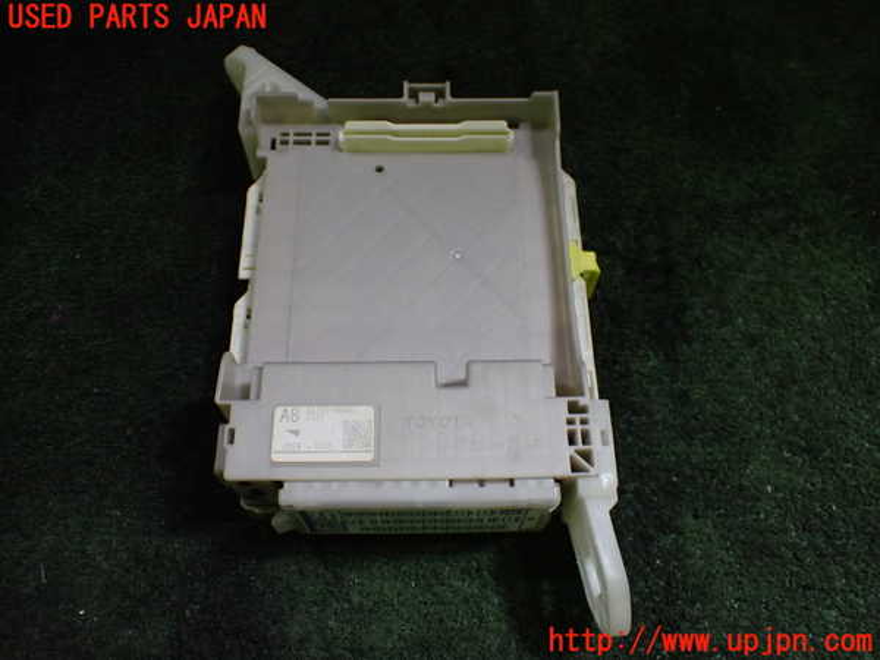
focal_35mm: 30
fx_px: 763
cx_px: 440
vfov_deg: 46.8
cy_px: 330
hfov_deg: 60.0
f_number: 2.3
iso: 400
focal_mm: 5.4
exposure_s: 1/125
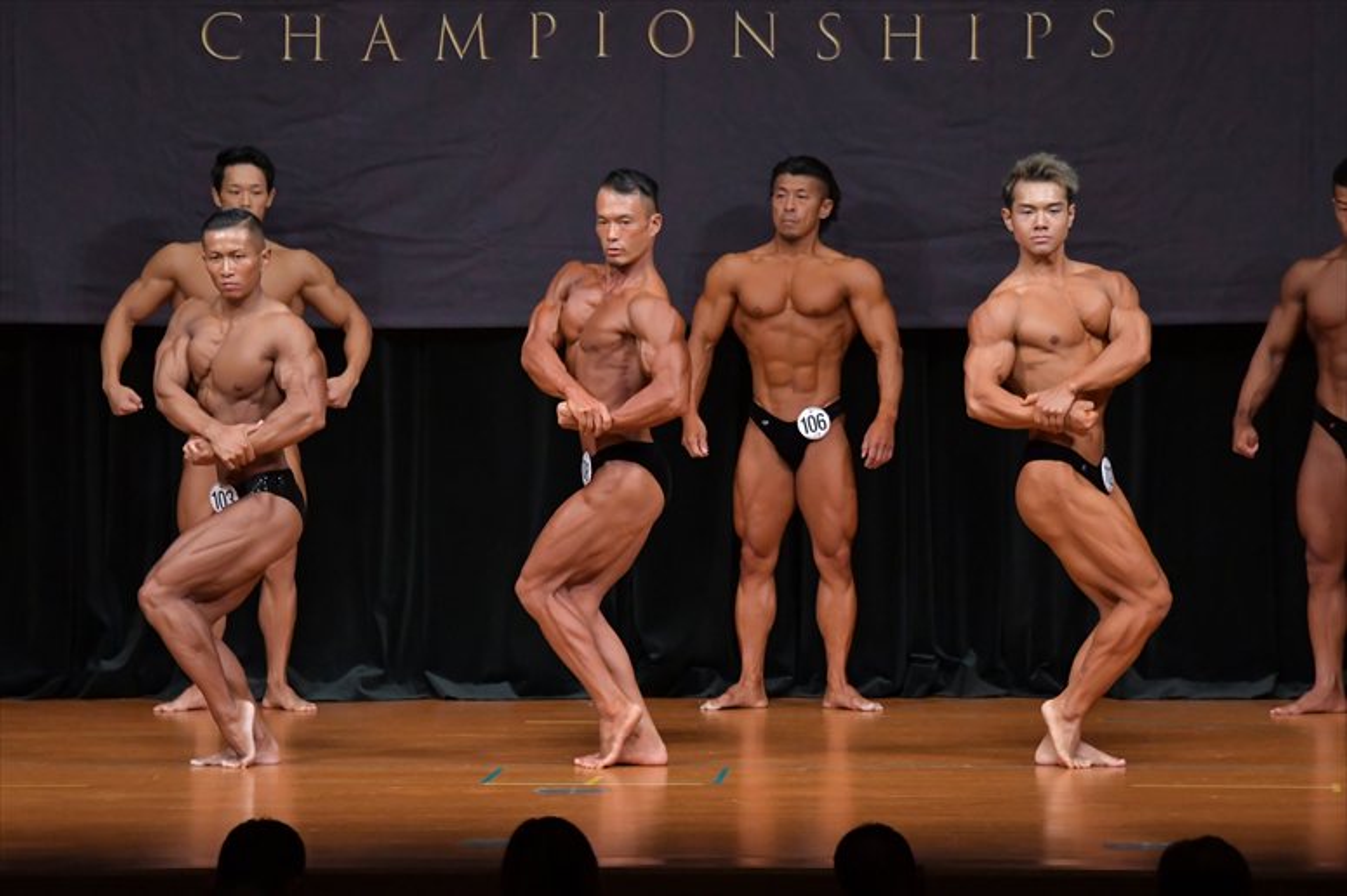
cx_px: 674
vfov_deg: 6.1
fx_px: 8415
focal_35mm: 225
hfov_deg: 9.2
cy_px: 448
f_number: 5.6
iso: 4000
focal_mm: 150
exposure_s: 1/400
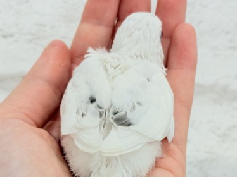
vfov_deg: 16.5
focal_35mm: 89
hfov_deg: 21.9
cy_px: 132
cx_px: 160
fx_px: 609
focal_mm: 5.96
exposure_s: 1/100
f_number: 1.6
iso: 50
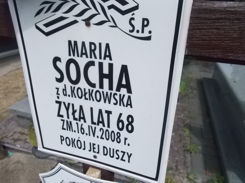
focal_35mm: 26
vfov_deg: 53.1
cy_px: 92
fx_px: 184
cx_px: 122
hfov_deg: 67.3
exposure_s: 1/1250
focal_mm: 4.6
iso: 400
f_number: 8
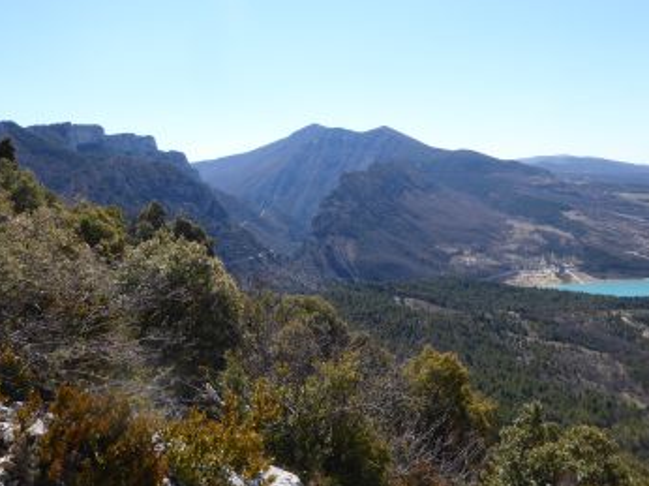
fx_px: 693
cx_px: 304
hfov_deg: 50.1
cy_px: 212
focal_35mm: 37
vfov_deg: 38.6
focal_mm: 5.4
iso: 80
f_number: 3.5
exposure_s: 1/640
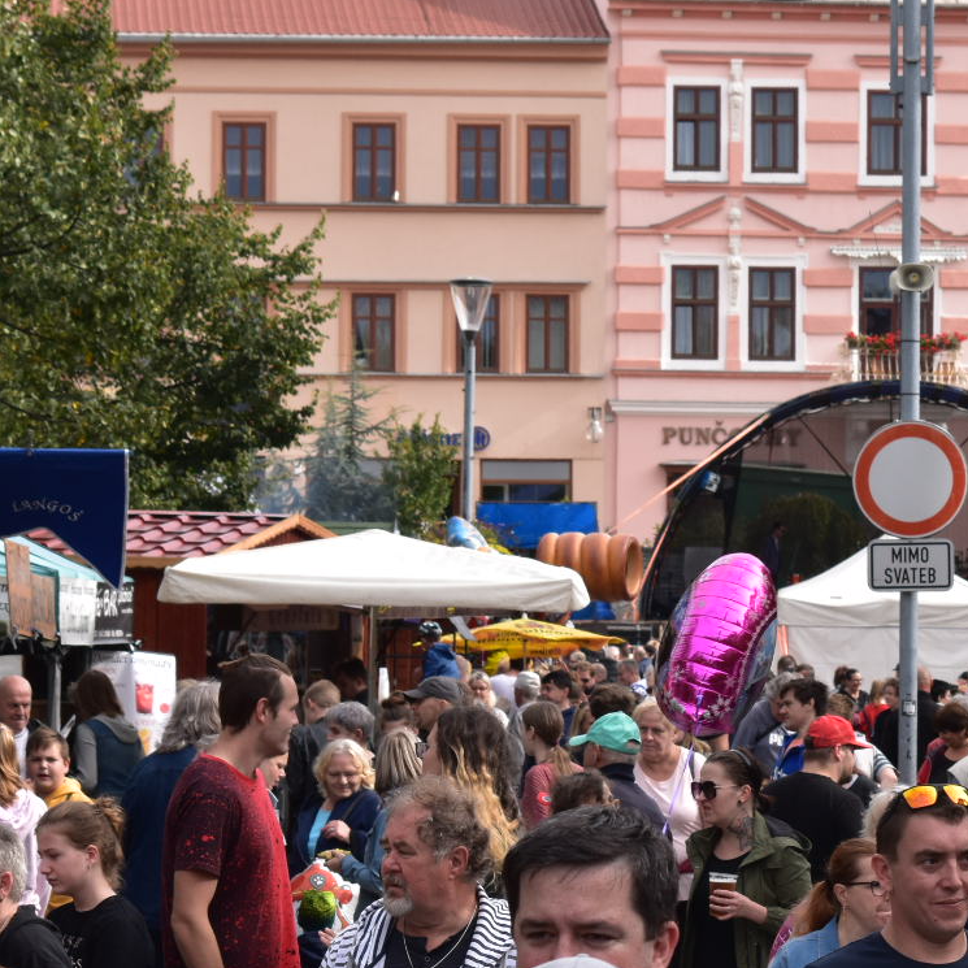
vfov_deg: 9.0
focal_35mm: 194
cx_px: 822
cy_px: 667
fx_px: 6138
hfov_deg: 9.0
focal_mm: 70
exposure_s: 1/320
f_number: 10
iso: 400
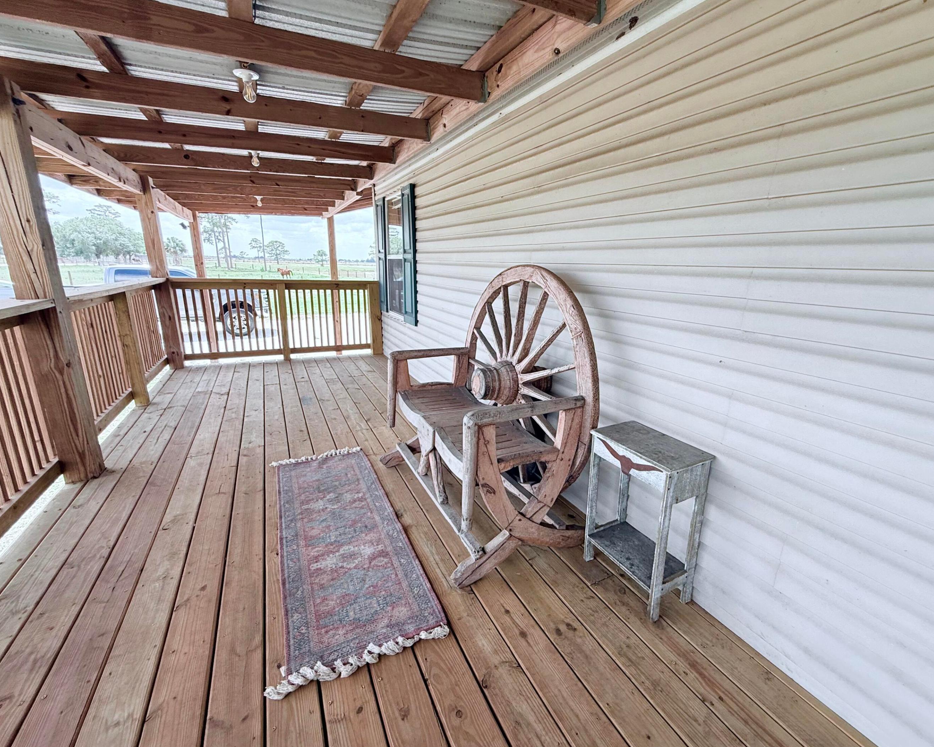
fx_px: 415
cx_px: 500
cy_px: 373
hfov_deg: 96.6
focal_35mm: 15
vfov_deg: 84.0
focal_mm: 2.22
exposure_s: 1/223
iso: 64
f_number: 2.2
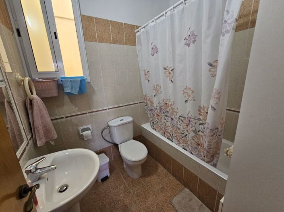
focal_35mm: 13
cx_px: 142
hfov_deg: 106.2
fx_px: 107
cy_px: 106
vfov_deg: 89.9
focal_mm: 2.2
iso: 80
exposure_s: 1/50
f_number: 2.2
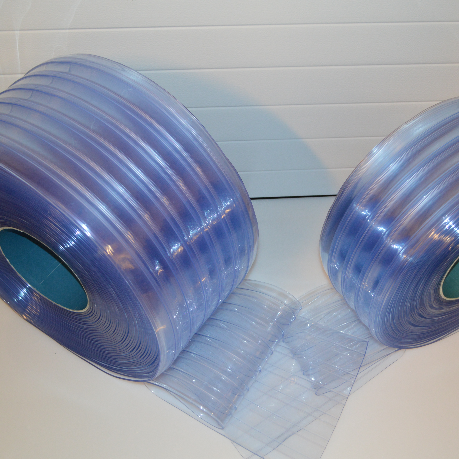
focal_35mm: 43
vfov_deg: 39.2
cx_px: 265
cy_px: 234
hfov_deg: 39.1
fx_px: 645
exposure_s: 1/60
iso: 800
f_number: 3.8
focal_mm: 22
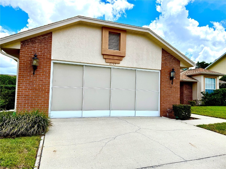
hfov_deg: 71.6
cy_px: 84
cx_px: 113
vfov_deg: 56.8
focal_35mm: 24
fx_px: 157
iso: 80
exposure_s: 1/5714
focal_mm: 6.76
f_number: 1.78
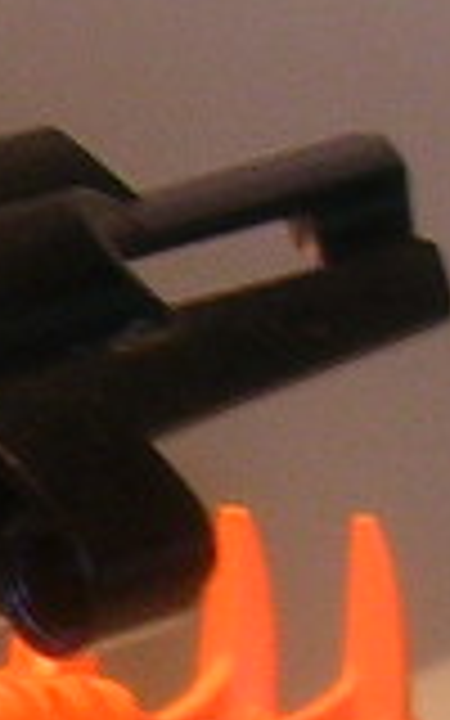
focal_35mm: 257
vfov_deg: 8.2
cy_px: 387
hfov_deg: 5.0
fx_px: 5043
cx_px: -648
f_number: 2.8
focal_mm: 5.8
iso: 50
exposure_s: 1/31.1
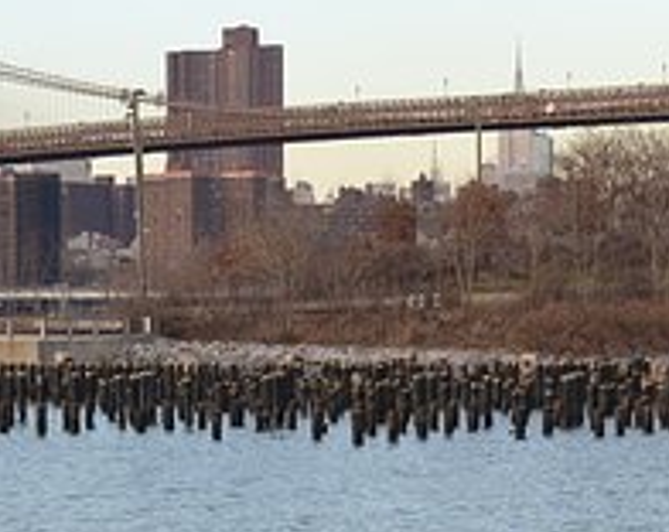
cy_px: 757
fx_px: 3201
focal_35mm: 162
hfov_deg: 11.9
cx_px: 205
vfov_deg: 9.3
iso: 110
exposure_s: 1/125
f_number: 5.6
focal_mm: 30
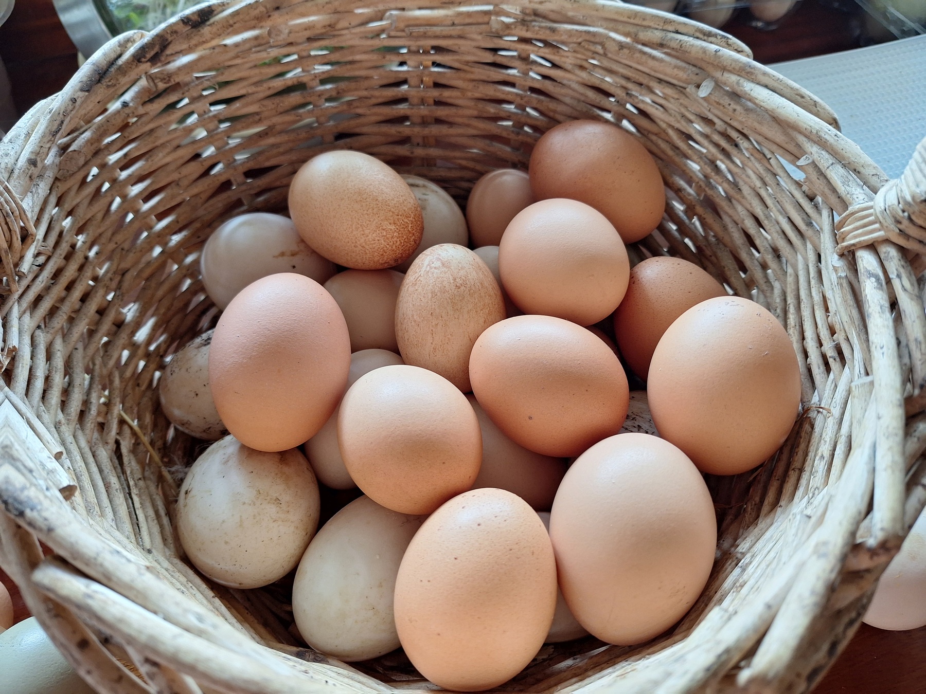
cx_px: 463
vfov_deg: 58.9
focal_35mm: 23
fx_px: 615
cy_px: 347
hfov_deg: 73.9
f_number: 1.8
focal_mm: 5.54
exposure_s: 1/50
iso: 125
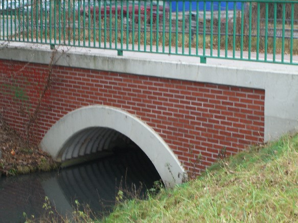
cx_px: 149
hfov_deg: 20.7
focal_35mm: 95
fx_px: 818
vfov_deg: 15.6
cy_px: 112
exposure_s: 1/30
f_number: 4.8
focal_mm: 19.7
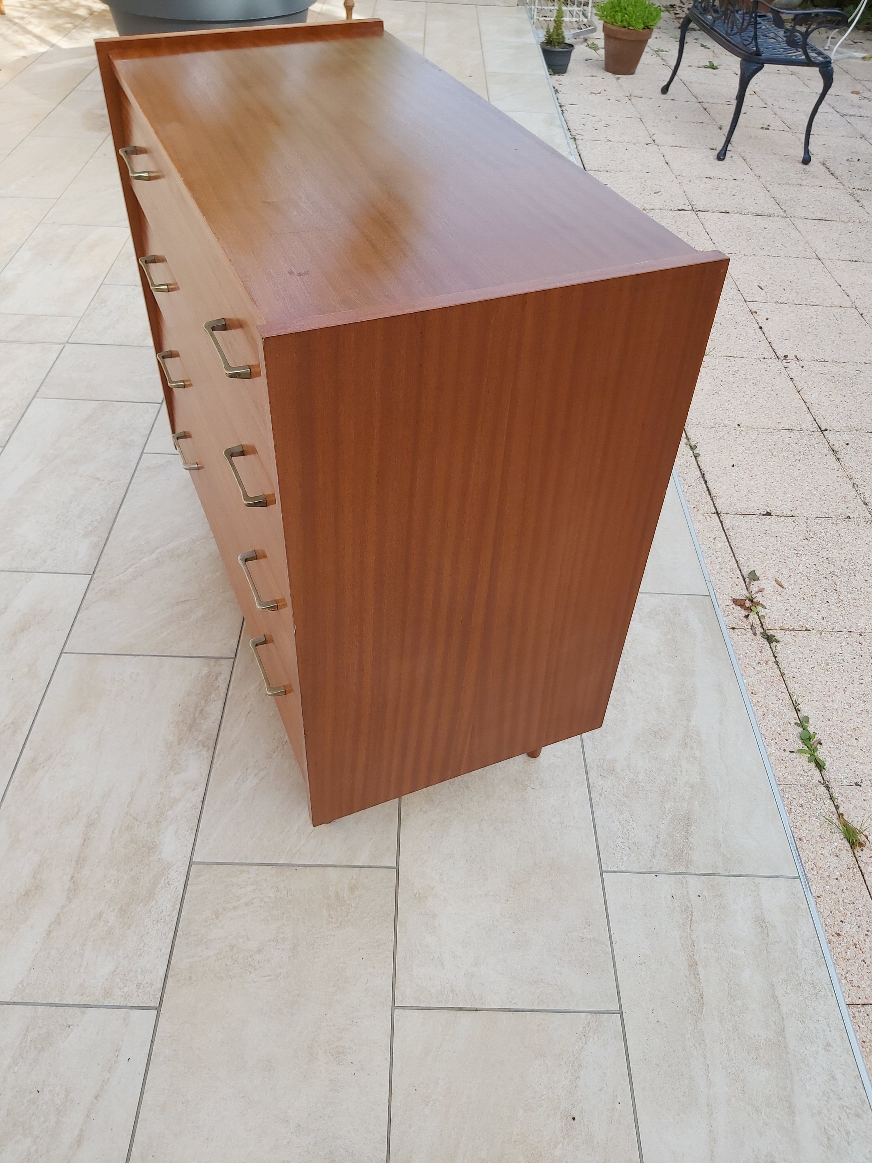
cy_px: 582
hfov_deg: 53.1
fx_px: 873
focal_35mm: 26
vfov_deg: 67.3
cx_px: 436
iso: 64
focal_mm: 3.92
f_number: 1.7
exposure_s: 1/637
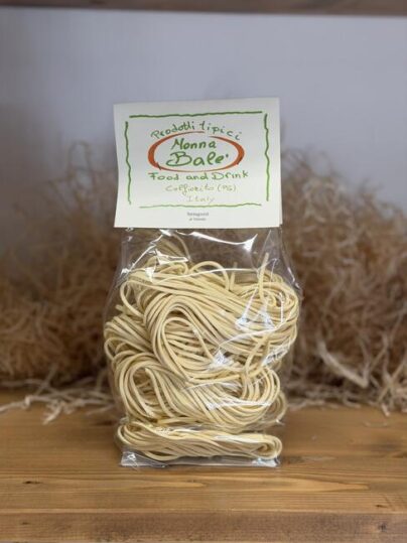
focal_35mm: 48
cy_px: 272
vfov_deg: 39.7
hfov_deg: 30.3
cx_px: 204
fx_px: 753
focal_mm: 6.76
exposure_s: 1/100
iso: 64
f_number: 1.78
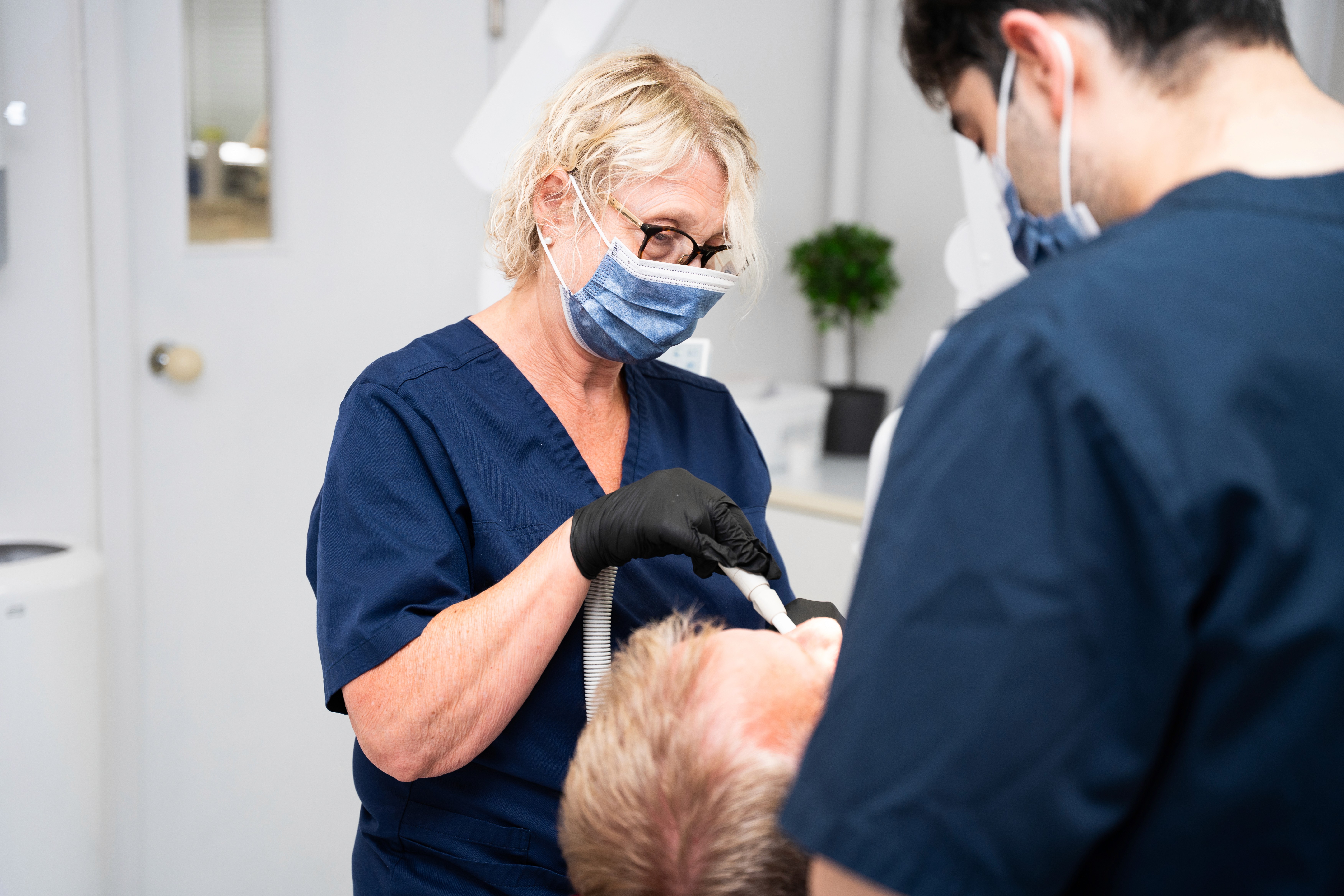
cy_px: 448
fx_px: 2117
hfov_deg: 35.2
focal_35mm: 57
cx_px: 672
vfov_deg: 23.9
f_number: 2.8
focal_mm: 56.7
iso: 400
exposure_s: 1/250
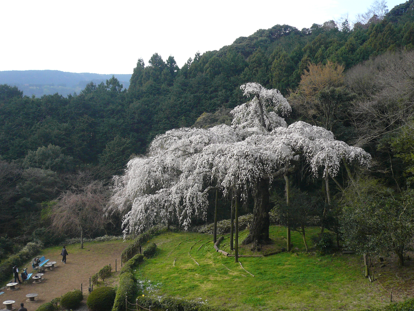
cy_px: 156
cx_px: 207
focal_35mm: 41
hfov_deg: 45.8
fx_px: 490
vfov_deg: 35.1
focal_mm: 5.4
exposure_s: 1/500
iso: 100
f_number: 3
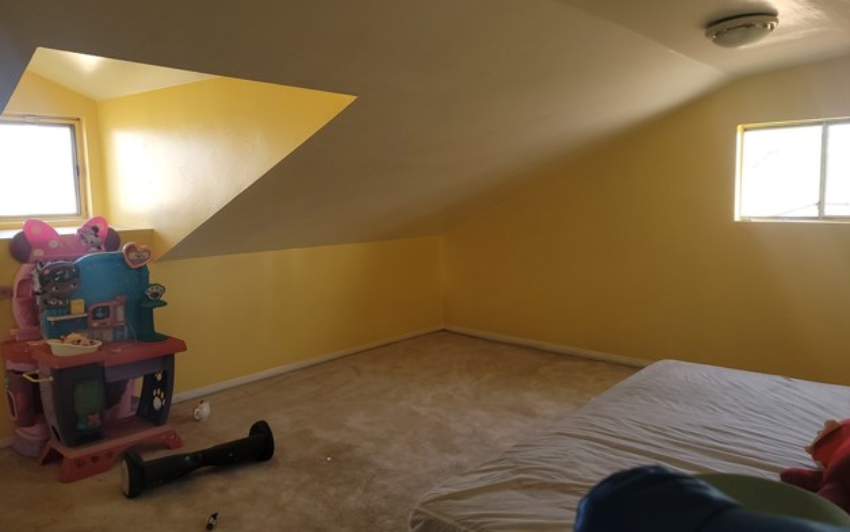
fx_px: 626
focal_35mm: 27
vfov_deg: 46.0
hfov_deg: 68.4
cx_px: 422
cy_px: 254
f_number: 1.8
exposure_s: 1/60
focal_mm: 7
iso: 64
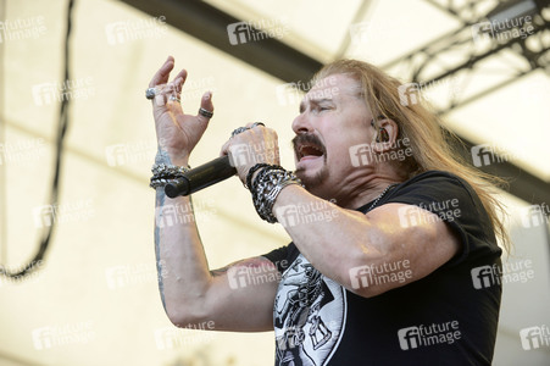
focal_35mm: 90
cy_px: 183
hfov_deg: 22.6
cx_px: 275
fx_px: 1374
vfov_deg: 15.2
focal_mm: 90
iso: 1000
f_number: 4.5
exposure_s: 1/640
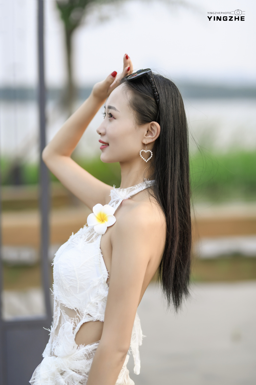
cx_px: 128
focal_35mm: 85
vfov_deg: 23.9
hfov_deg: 16.1
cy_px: 192
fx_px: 907
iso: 200
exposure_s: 1/1250
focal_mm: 85
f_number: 1.8
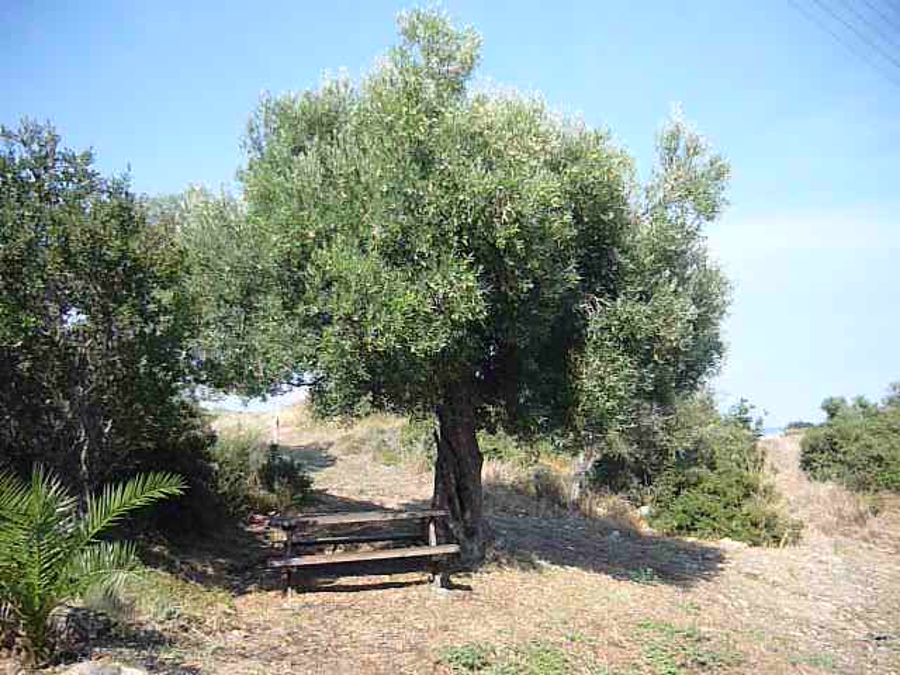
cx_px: 450
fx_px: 858
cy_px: 338
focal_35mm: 33
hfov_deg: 55.4
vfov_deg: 42.9
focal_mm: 5.5
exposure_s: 1/250
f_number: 8
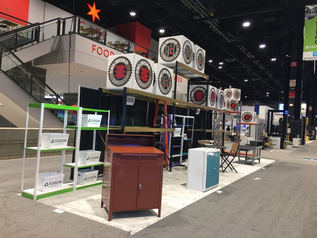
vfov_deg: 48.2
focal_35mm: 29
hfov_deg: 61.7
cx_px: 158
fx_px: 266
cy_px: 119
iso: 40
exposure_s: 1/15
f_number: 2.2
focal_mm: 4.15
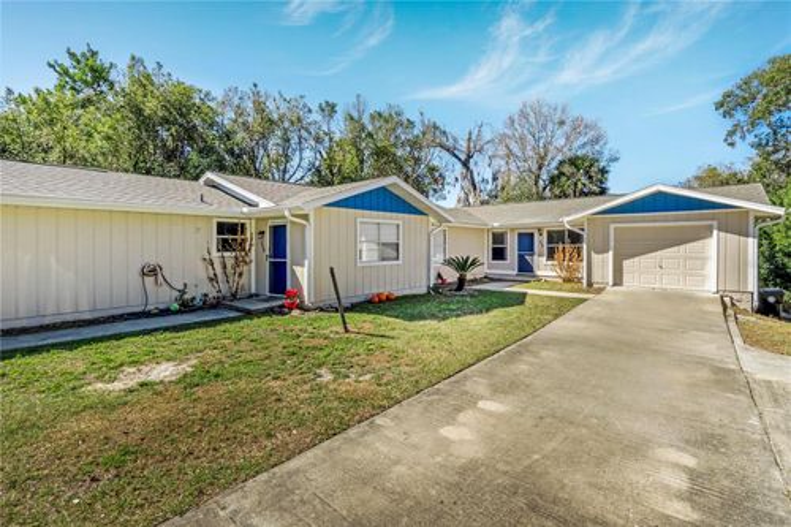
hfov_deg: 95.0
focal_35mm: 16
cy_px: 264
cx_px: 396
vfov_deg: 72.0
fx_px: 362
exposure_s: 1/4000
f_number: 9
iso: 250
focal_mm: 11
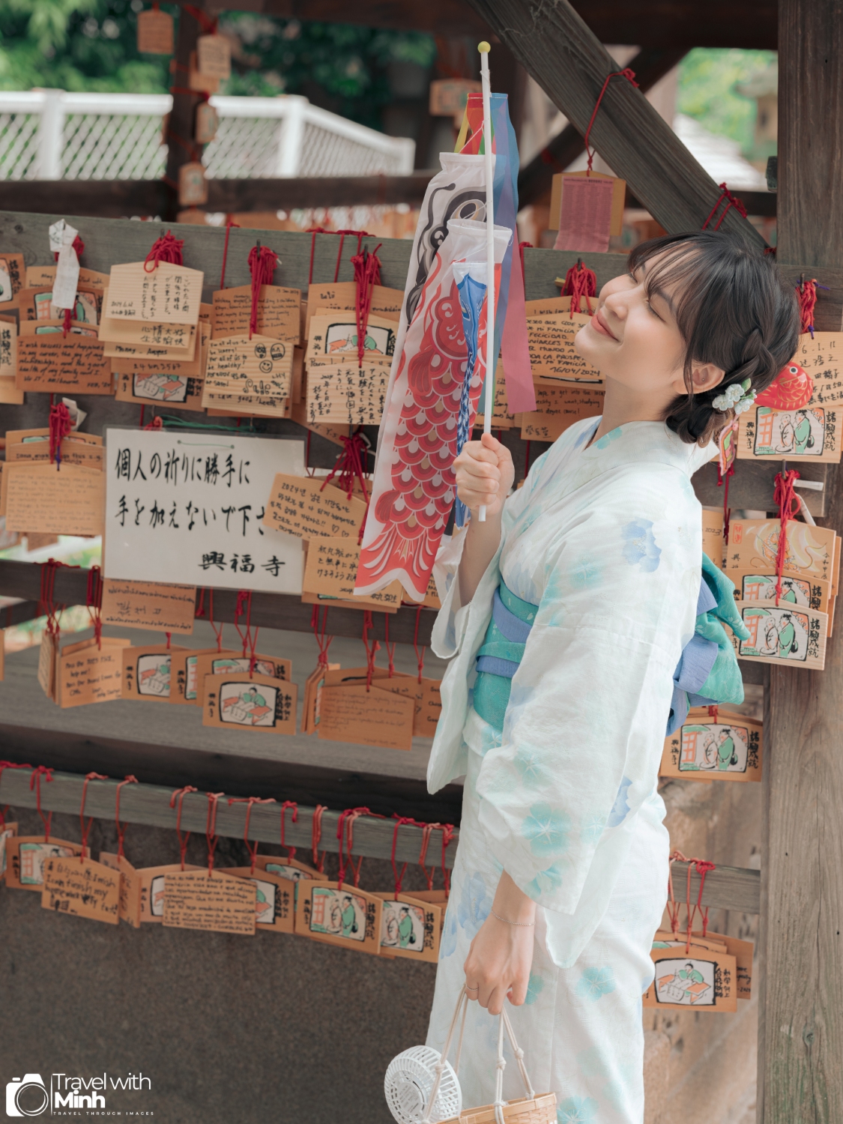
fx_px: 2825
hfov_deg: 17.0
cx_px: 422
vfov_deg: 22.5
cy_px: 562
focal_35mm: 87
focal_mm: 110
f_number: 5.6
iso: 320
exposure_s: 1/100
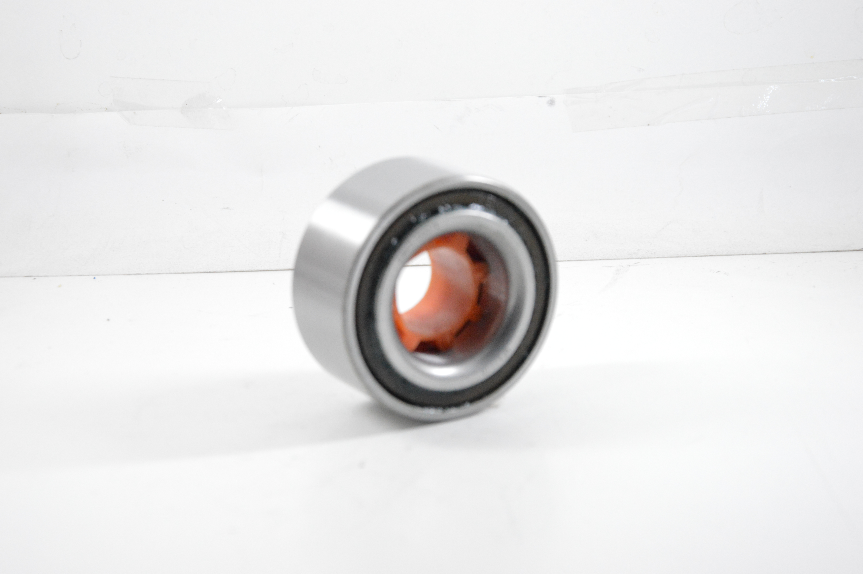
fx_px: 2227
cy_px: 287
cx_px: 432
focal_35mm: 93
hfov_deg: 21.9
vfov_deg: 14.7
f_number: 7.1
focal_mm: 62
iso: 3200
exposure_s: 1/100
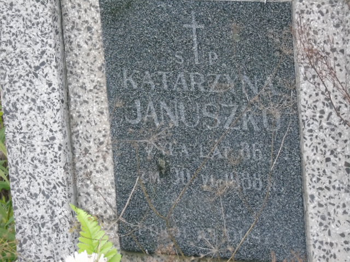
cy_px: 131
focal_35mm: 212
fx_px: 2144
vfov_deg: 7.0
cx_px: 175
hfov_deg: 9.3
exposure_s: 1/250
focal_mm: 38
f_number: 4.7
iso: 800
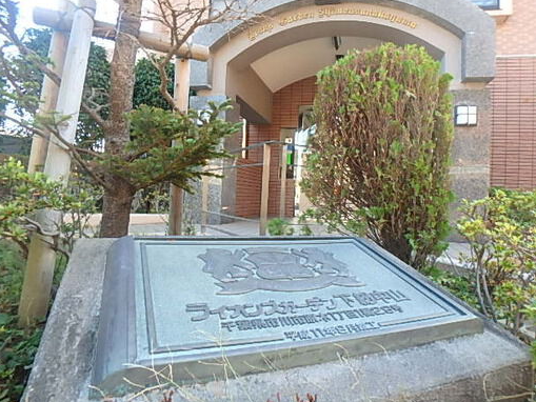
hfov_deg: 76.4
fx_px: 341
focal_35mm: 22
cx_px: 275
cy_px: 197
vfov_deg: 61.1
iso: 160
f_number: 3.5
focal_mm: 3.7
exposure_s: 1/60
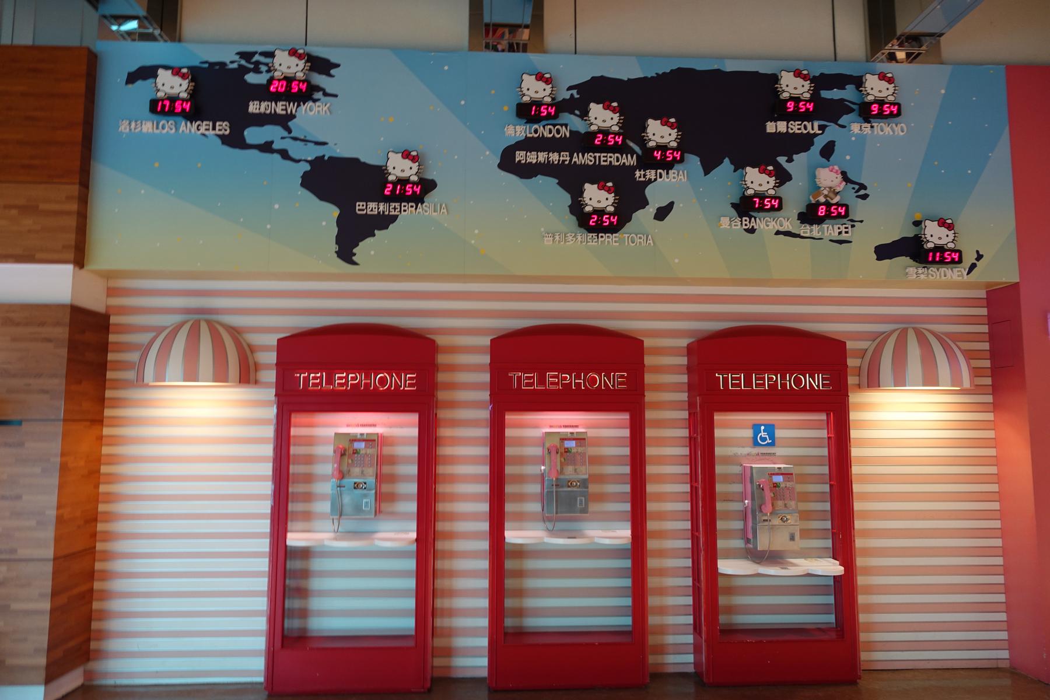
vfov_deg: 53.1
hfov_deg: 73.7
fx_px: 700
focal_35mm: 24
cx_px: 525
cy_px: 350
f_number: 1.8
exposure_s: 1/30
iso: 125
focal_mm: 8.8
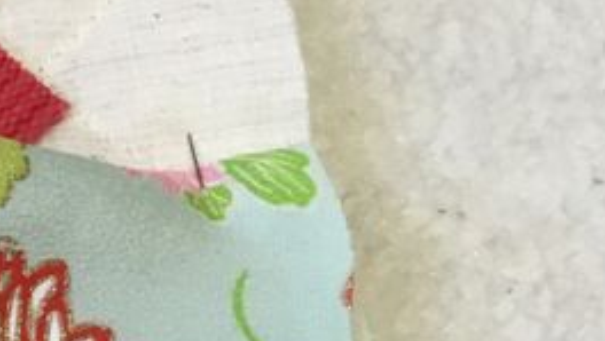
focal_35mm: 131
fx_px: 2103
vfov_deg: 9.3
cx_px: -534
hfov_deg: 14.2
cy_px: 291
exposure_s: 1/30
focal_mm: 3.3
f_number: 2.4
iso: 64
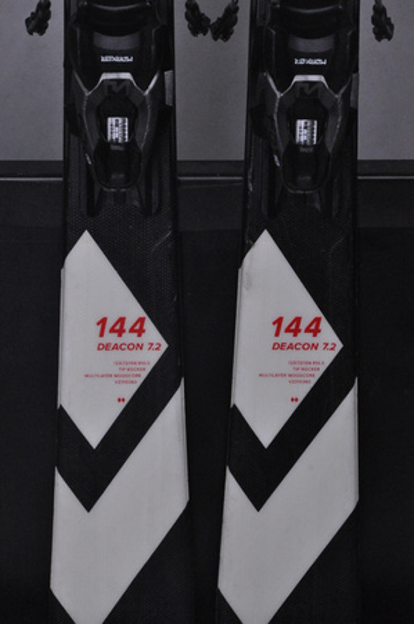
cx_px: 207
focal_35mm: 147
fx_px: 2541
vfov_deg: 14.0
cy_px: 312
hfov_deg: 9.3
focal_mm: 98
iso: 3200
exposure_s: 1/125
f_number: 11
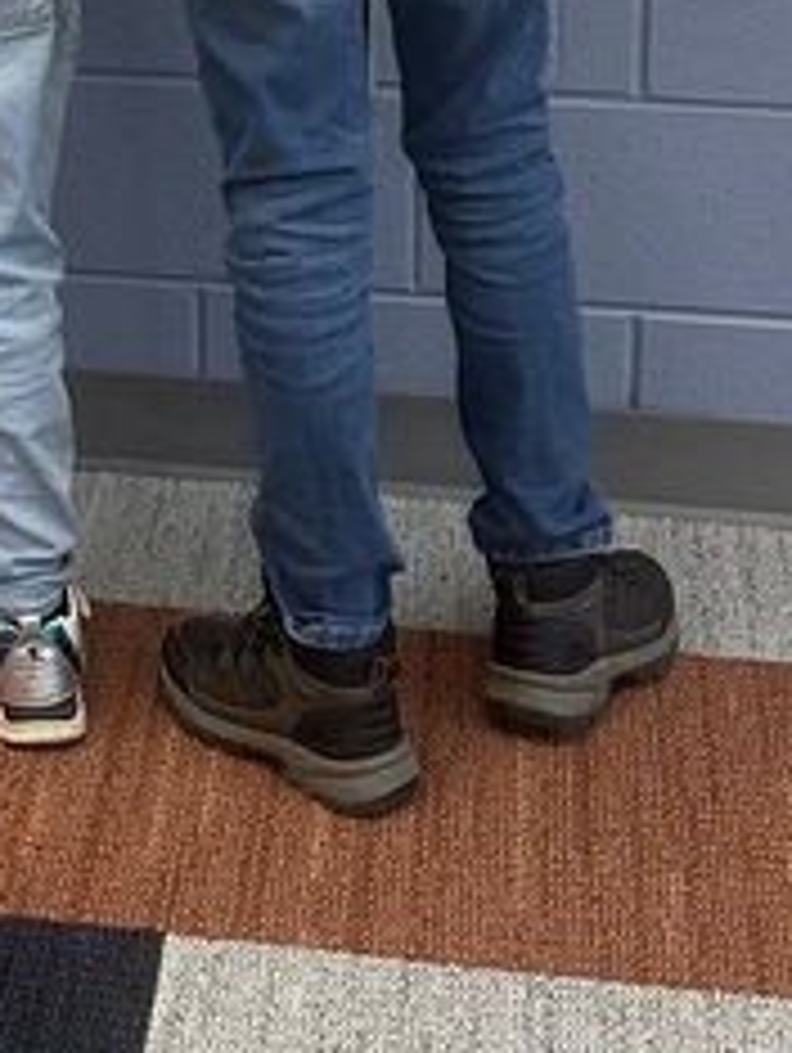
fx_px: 3197
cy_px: -243
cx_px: -130
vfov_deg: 17.7
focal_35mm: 105
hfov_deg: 13.8
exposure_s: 1/120
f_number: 1.78
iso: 160
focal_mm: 6.86
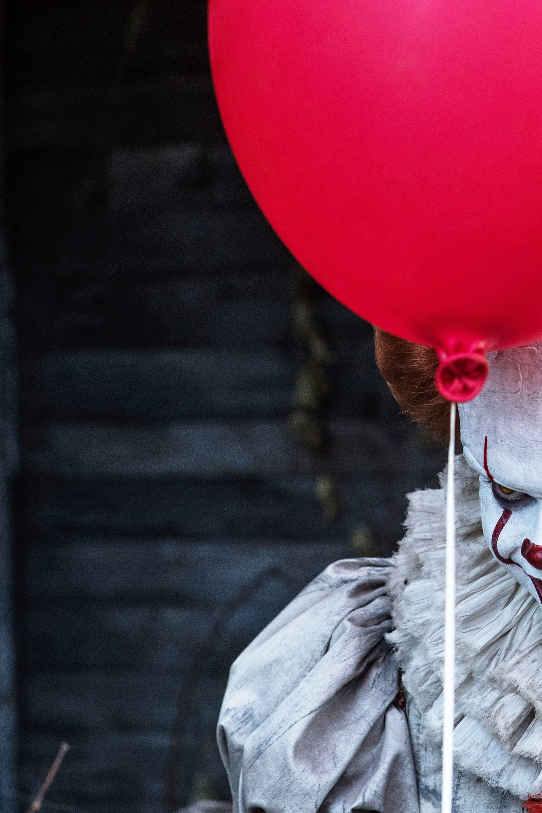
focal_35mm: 127
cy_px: 408
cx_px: 528
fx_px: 2868
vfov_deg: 16.1
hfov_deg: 10.7
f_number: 3.6
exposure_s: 1/125
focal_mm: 56
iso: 640
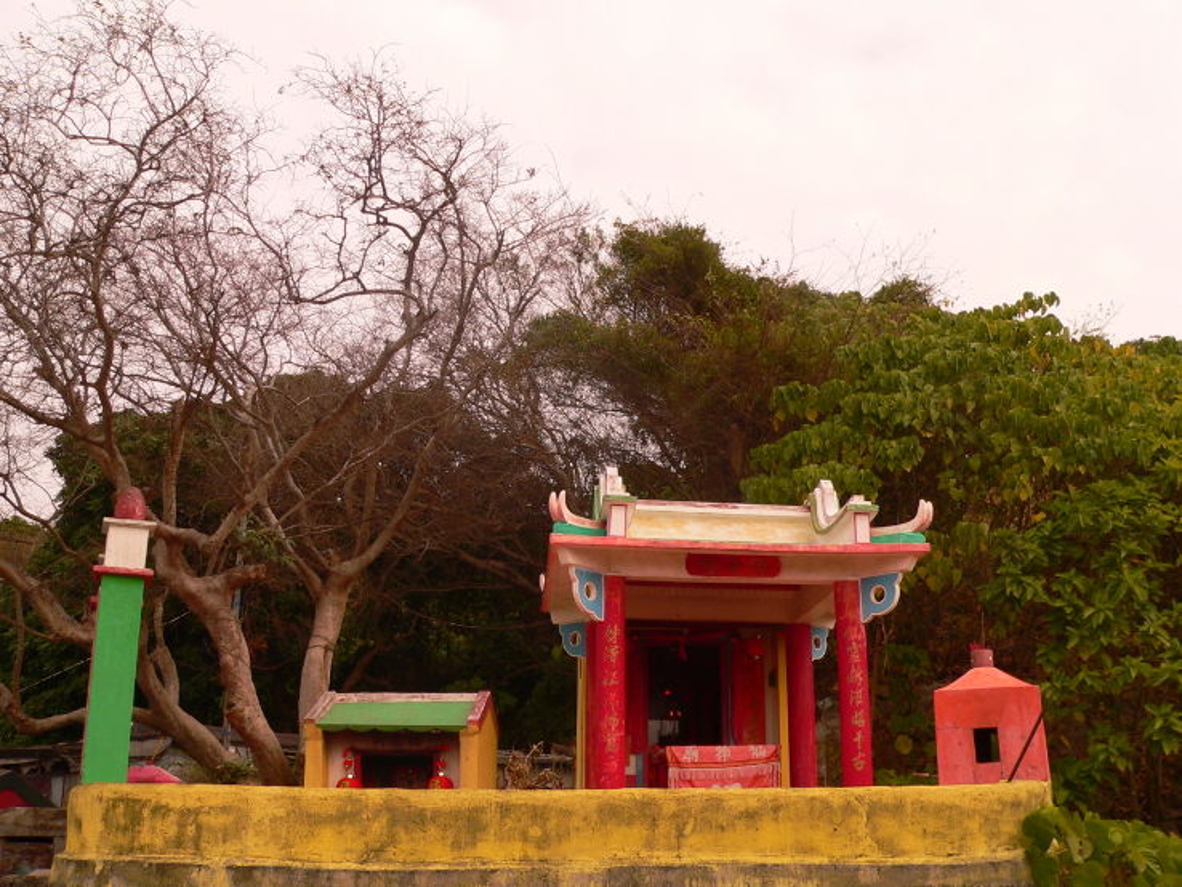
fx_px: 1230
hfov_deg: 51.3
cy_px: 444
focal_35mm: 36
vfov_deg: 39.7
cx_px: 591
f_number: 4.6
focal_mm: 6
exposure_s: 1/500
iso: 80
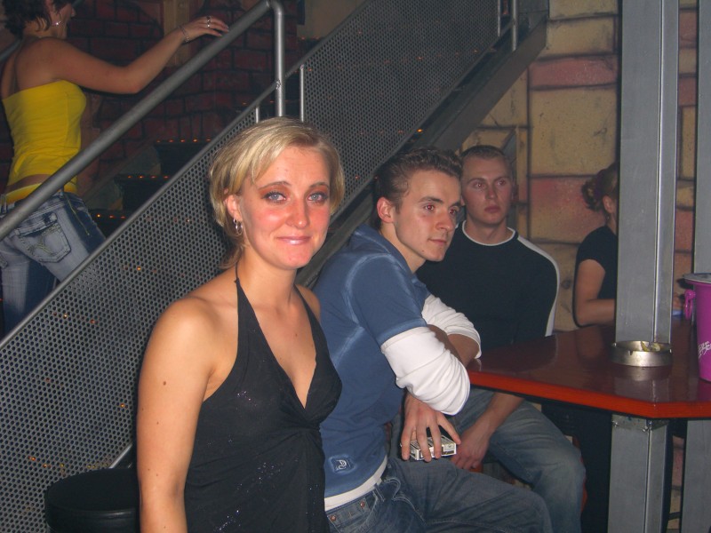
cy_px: 266
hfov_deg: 41.2
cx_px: 356
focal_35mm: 46
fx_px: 945
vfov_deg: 31.5
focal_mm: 9.5
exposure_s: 1/60
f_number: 3.1
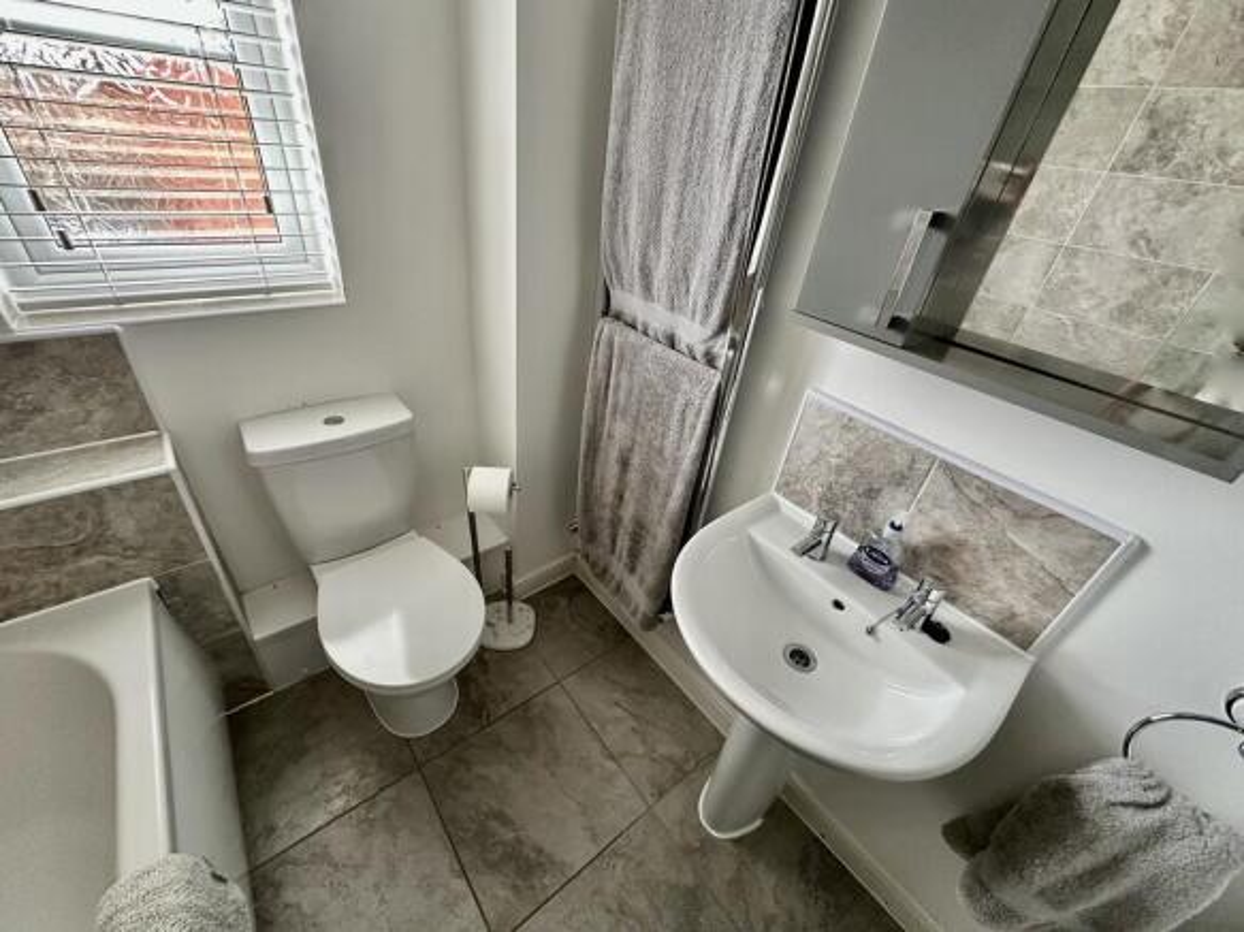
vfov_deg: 85.7
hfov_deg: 102.1
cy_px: 466
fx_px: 503
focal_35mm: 14
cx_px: 622
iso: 320
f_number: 2.2
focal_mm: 2.22
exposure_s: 1/94
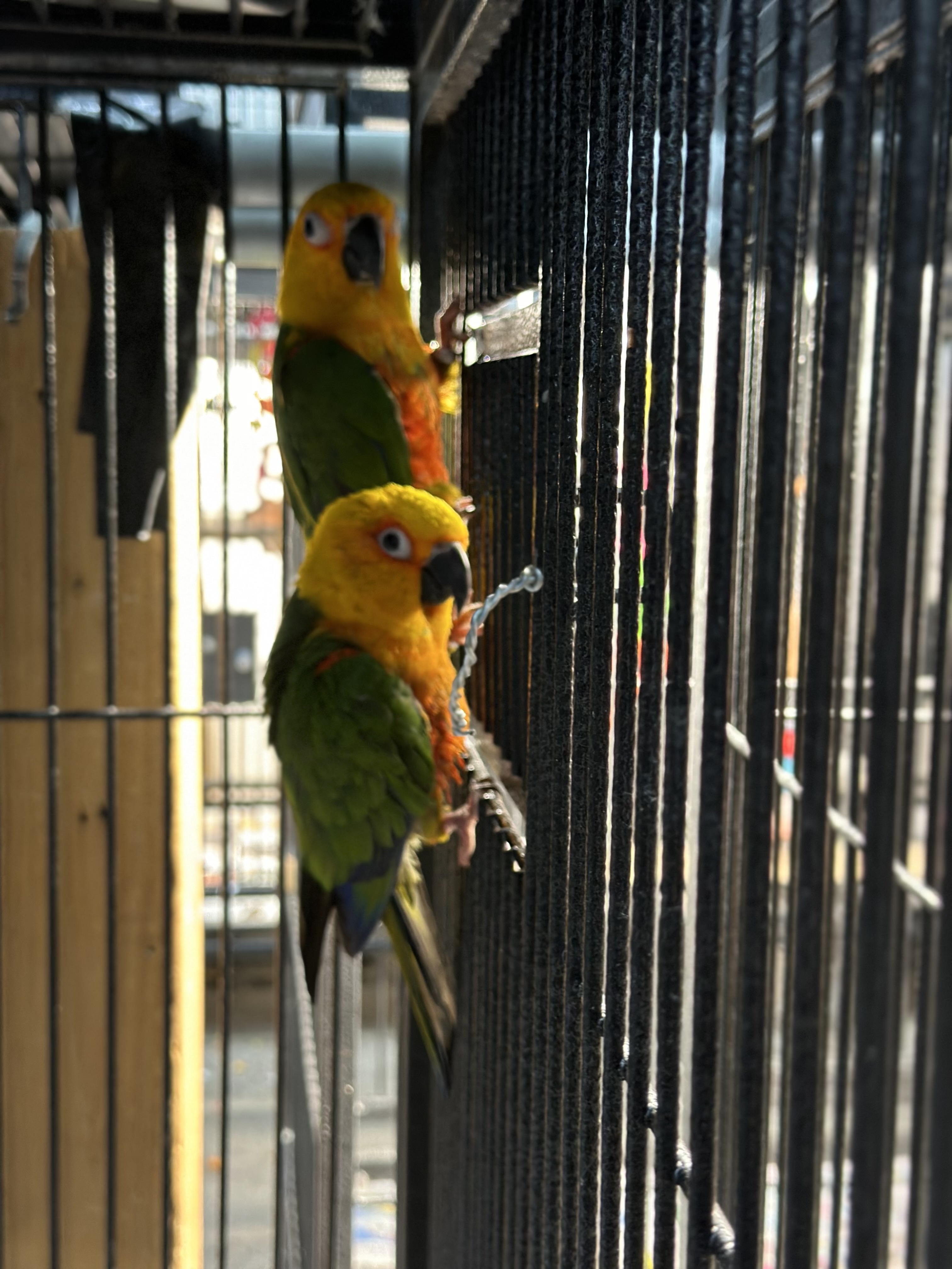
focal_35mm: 48
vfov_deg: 39.7
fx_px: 1760
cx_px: 476
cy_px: 634
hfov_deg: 30.3
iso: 250
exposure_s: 1/40
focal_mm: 6.86
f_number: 1.78
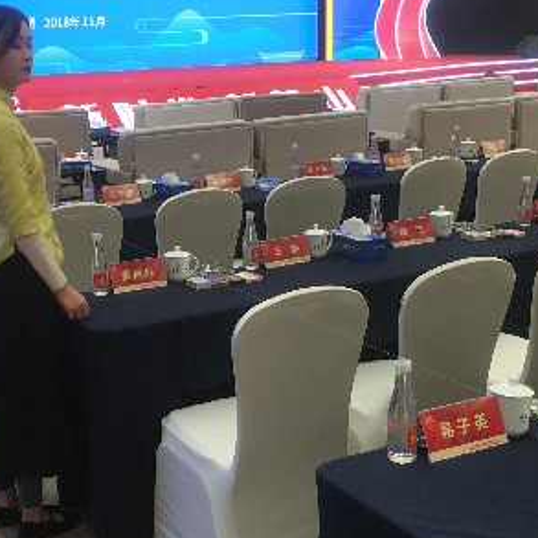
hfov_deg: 30.5
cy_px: 294
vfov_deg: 30.5
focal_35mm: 56
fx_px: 985
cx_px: 211
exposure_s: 1/33
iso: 64
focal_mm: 4.15
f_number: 2.2
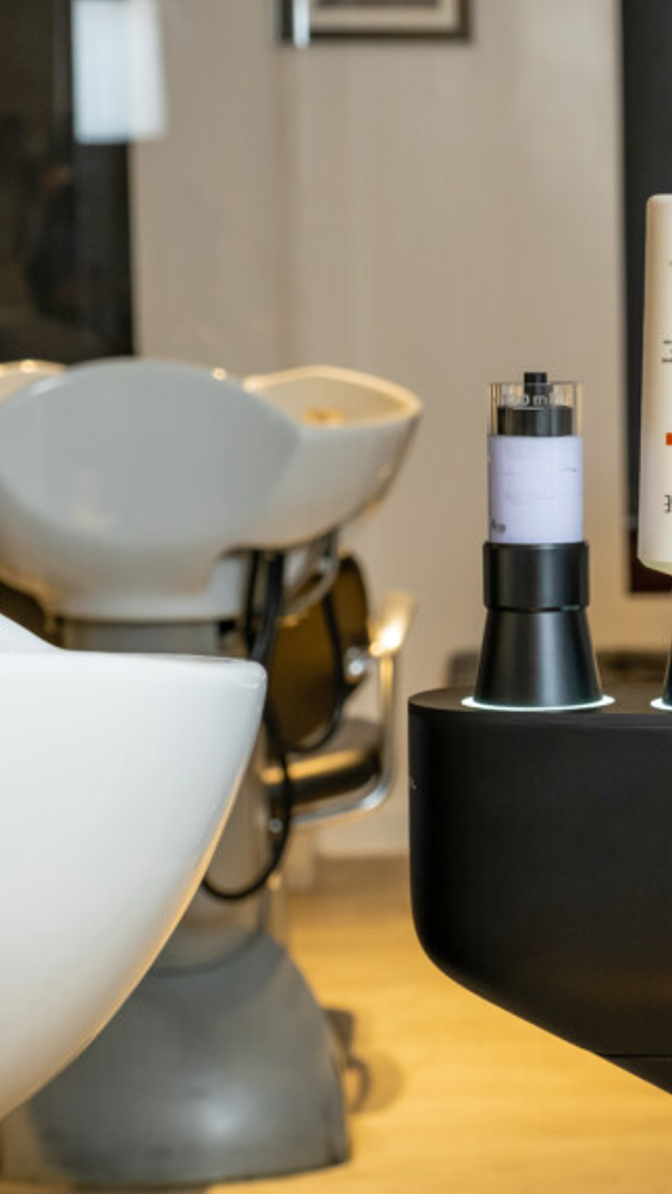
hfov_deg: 12.1
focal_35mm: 98
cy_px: 598
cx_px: 778
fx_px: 3104
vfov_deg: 21.8
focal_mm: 41.4
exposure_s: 1/125
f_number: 4
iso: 800
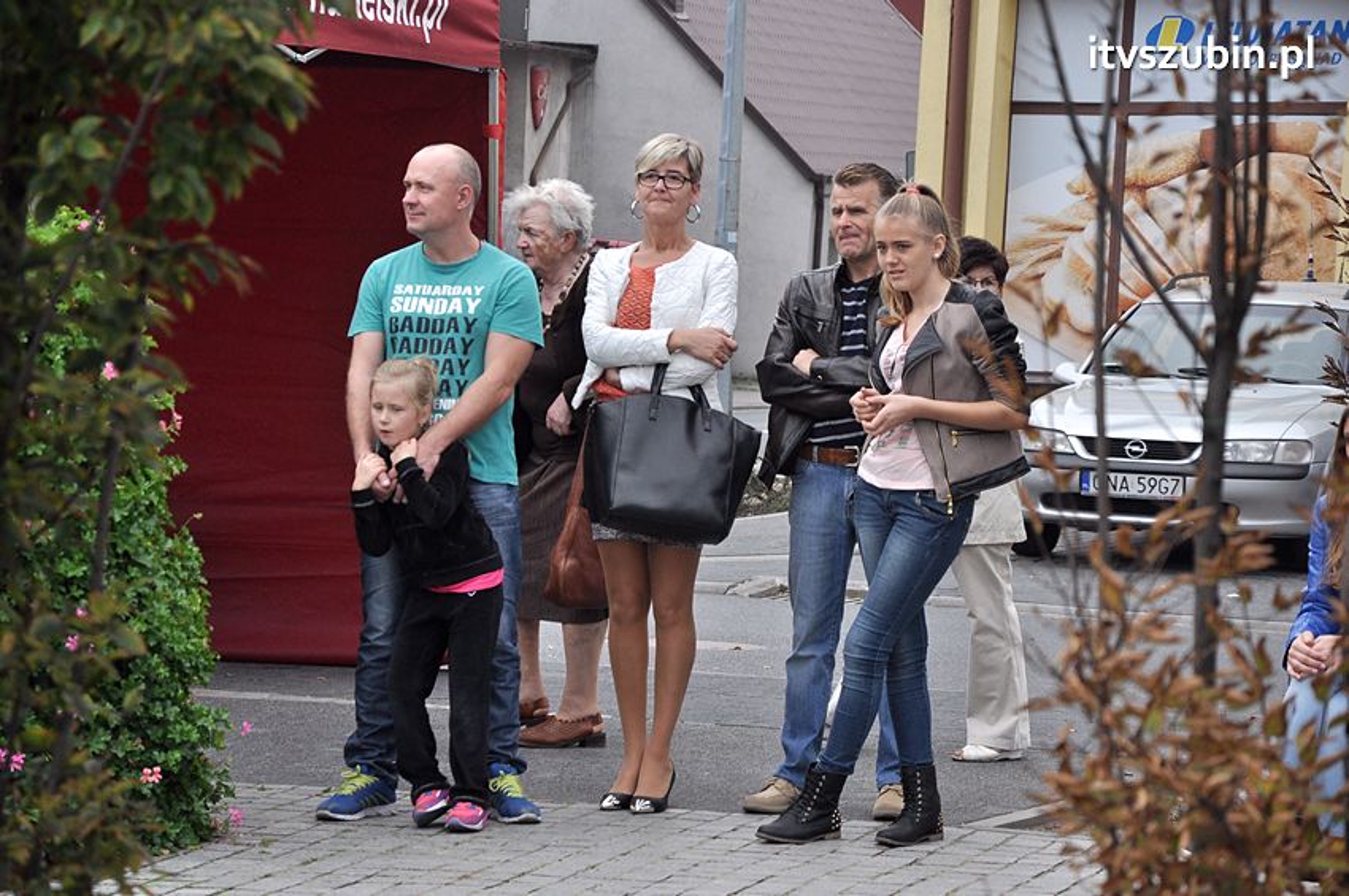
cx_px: 674
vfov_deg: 9.3
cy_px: 448
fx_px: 5503
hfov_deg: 14.0
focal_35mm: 147
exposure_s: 1/640
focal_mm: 98
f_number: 6.3
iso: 500
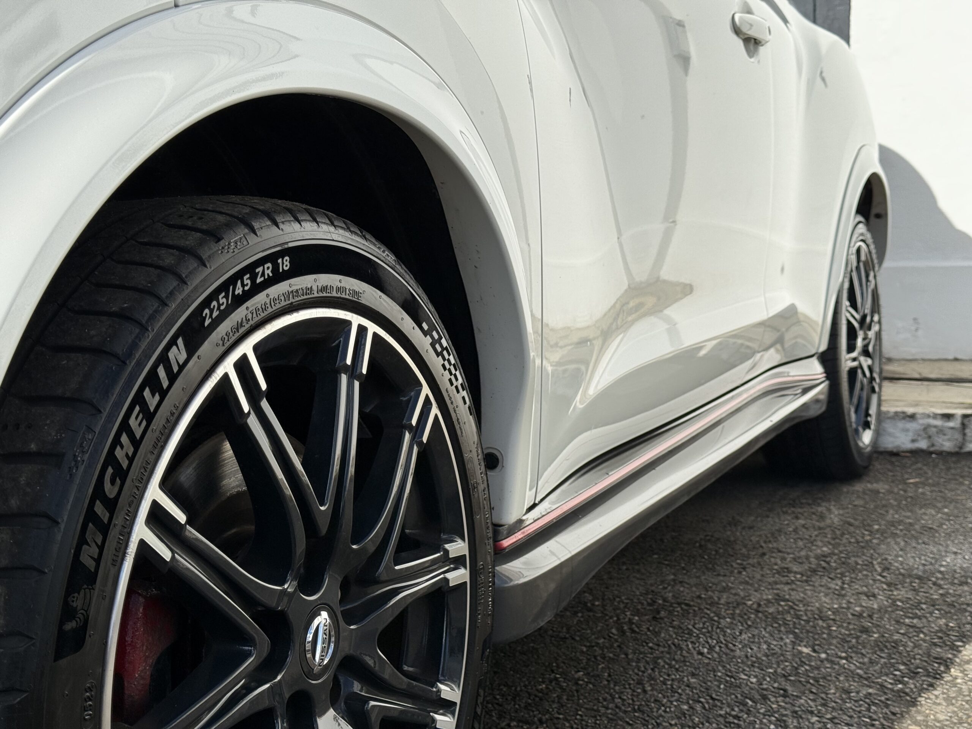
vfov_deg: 30.3
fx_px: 1348
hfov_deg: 39.7
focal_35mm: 48
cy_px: 364
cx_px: 486
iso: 64
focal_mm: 6.76
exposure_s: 1/5208
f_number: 1.78
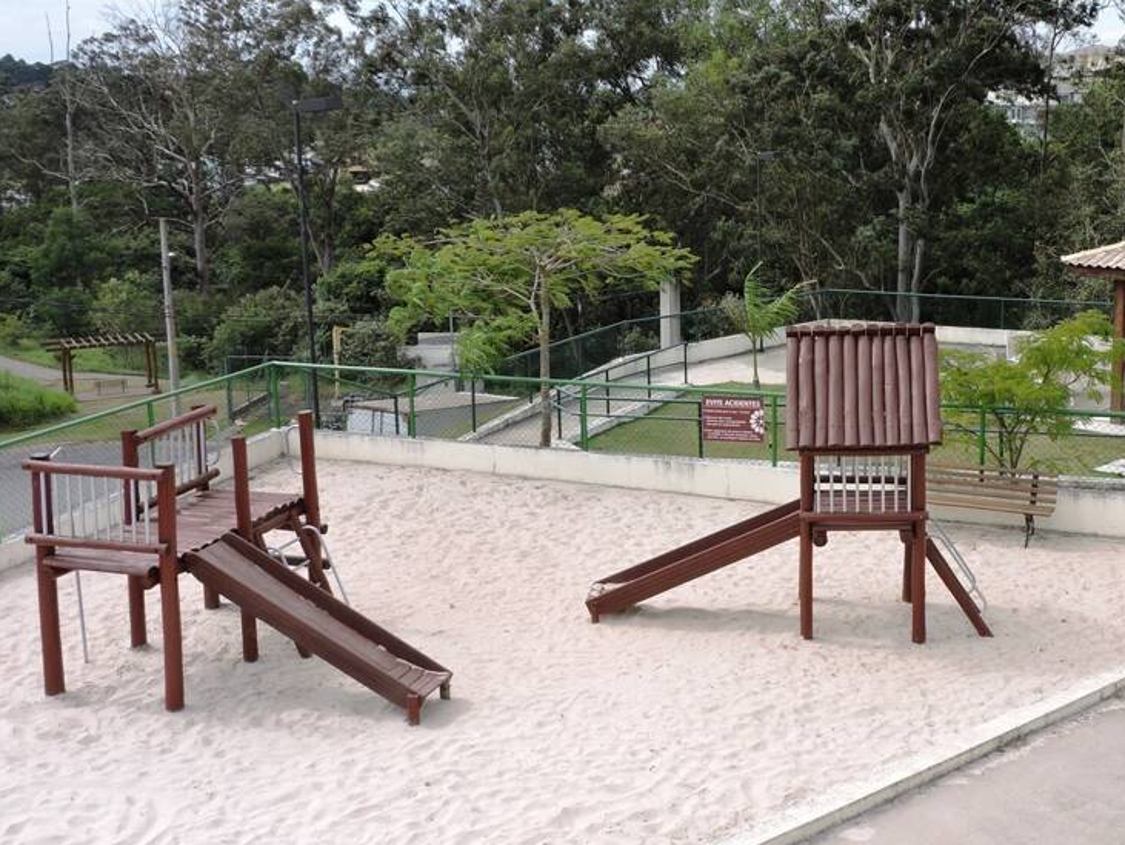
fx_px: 1366
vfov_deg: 34.2
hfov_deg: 44.1
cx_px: 760
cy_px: 306
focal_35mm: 42
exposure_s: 1/800
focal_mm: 5.4
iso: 100
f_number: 3.1
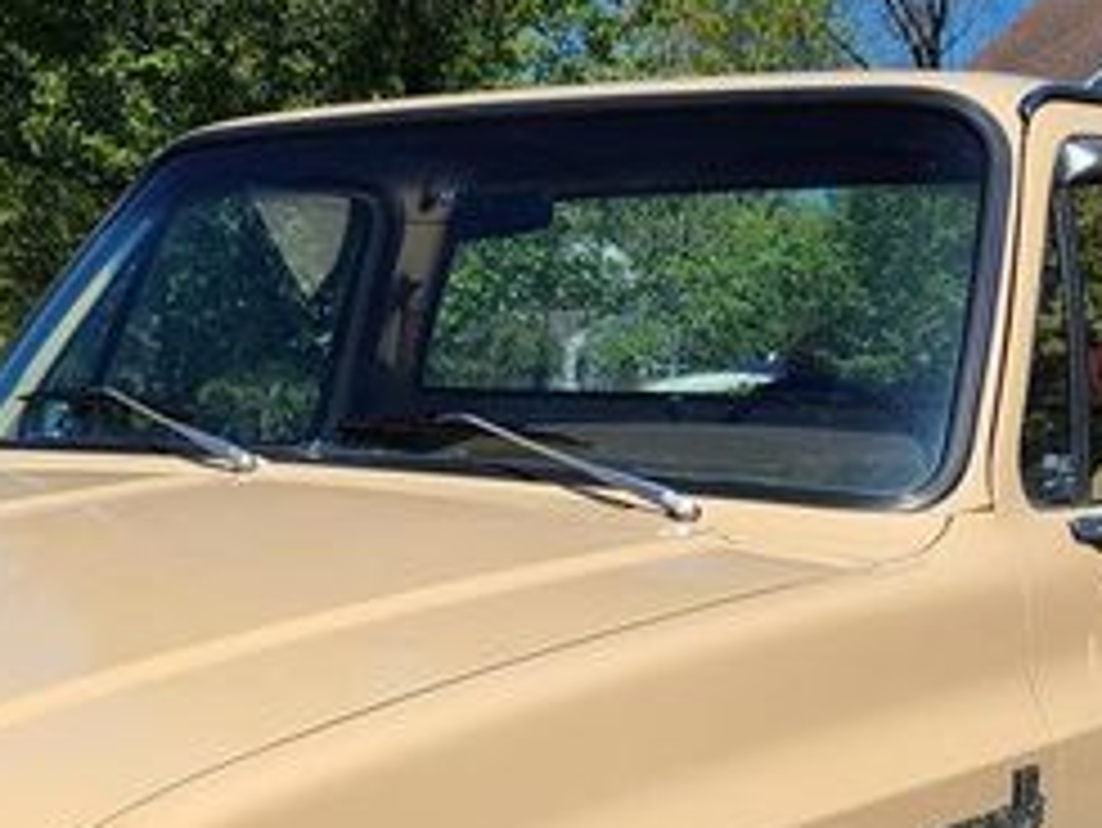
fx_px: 2166
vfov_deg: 20.3
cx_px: 333
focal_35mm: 68
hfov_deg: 28.3
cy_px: 990
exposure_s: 1/3493
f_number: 1.8
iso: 40
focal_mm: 5.4
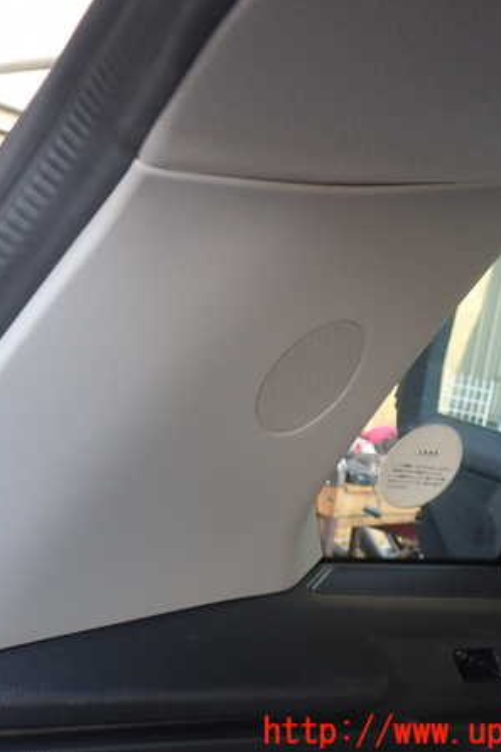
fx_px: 877
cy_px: 374
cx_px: 138
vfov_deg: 46.4
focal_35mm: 42
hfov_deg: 31.4
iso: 160
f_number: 2.3
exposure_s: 1/60
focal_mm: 5.4
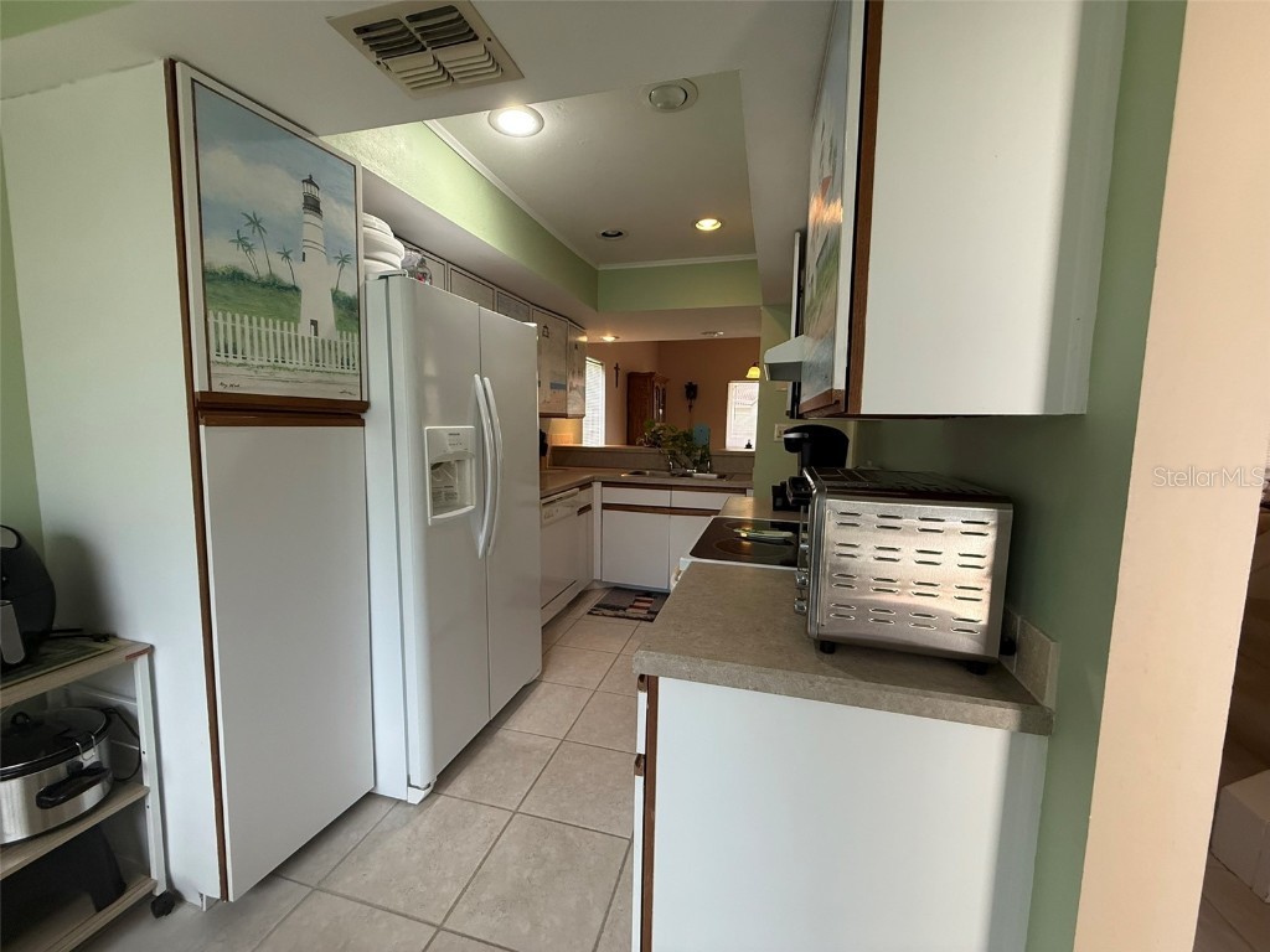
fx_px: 514
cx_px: 635
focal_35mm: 14
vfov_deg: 85.7
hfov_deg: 102.1
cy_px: 476
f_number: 2.2
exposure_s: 1/120
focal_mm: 2.22
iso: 200
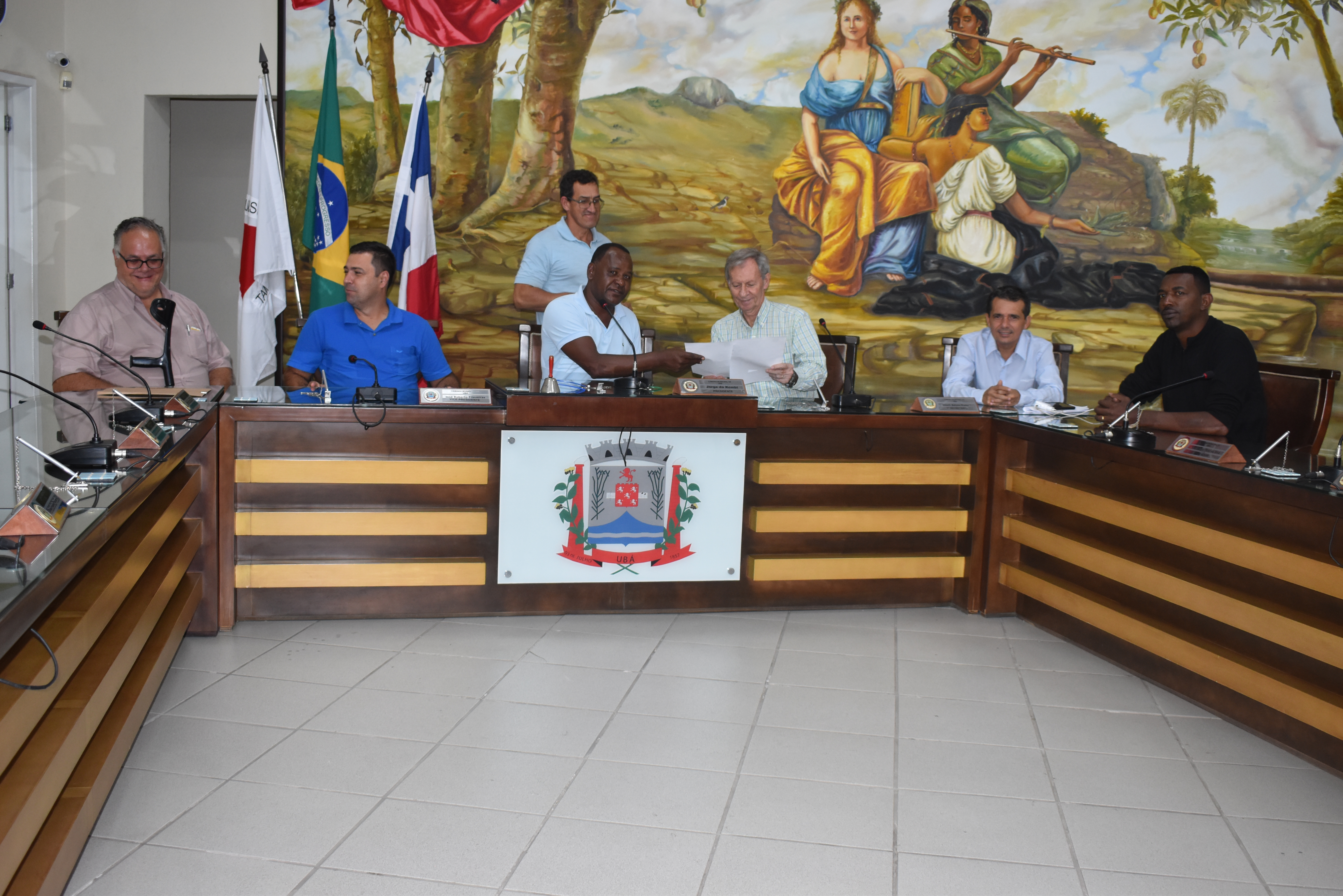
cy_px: 448
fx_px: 1343
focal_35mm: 36
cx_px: 672
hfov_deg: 53.1
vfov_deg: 36.9
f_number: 5
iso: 800
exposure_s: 1/100
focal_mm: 24
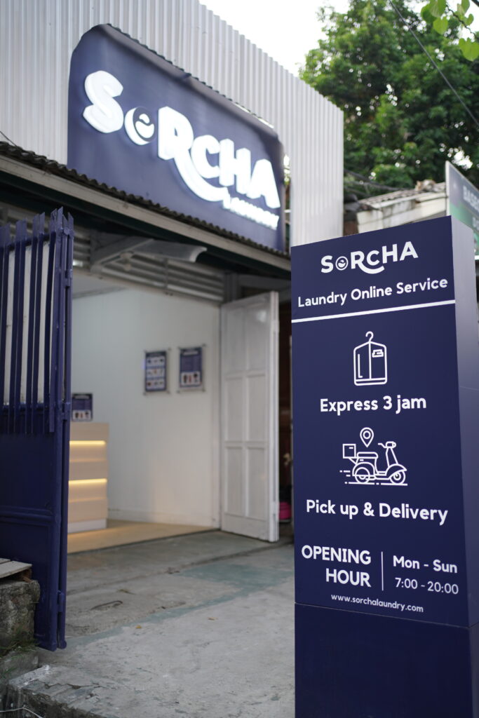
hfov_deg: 37.9
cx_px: 240
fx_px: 698
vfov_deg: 54.4
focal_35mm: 35
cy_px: 359
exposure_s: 1/400
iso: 160
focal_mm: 35
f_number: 1.8
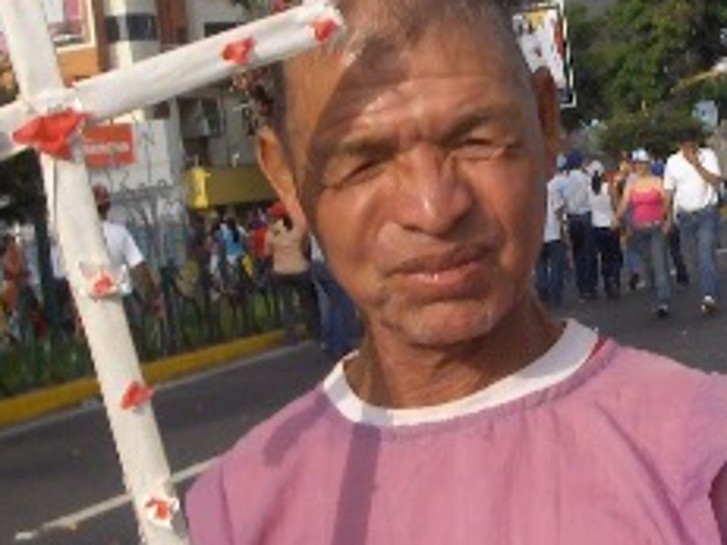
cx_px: 519
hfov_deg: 20.1
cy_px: 221
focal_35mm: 97
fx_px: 2036
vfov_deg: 15.2
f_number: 4.3
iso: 100
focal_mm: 5.8
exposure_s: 1/862
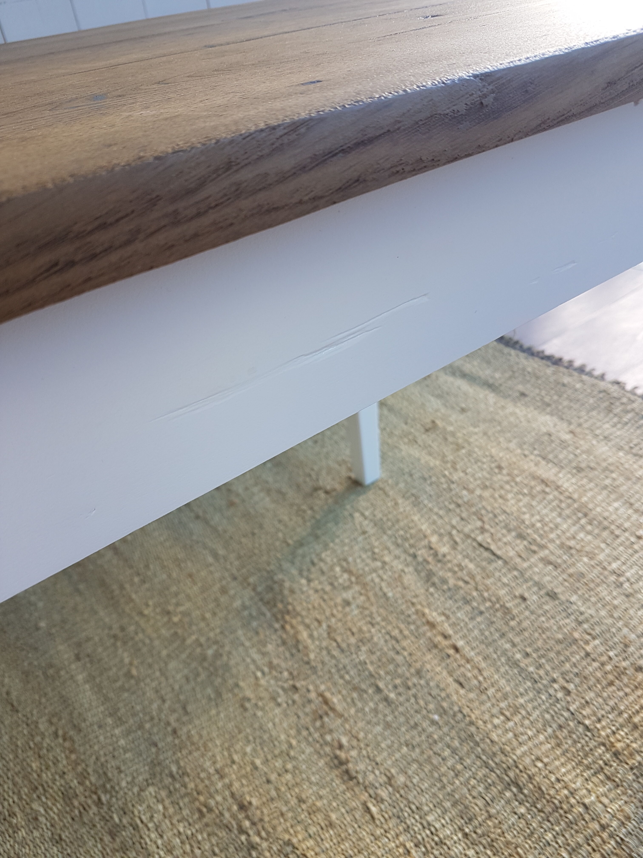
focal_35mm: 26
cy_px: 429
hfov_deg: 53.1
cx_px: 322
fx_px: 644
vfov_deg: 67.3
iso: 40
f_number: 1.7
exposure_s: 1/110
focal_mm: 4.2
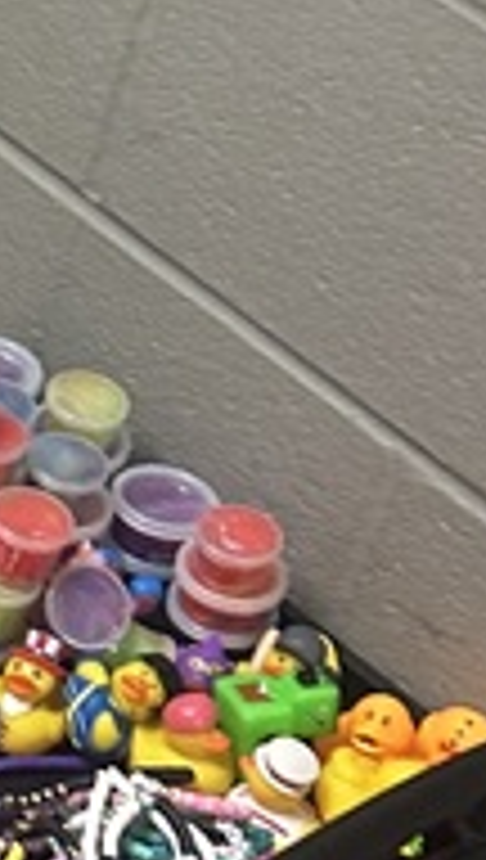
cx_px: -454
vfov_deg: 15.3
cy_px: 405
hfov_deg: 8.3
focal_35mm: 140
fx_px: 3195
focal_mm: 6.86
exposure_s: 1/60
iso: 200
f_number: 1.78
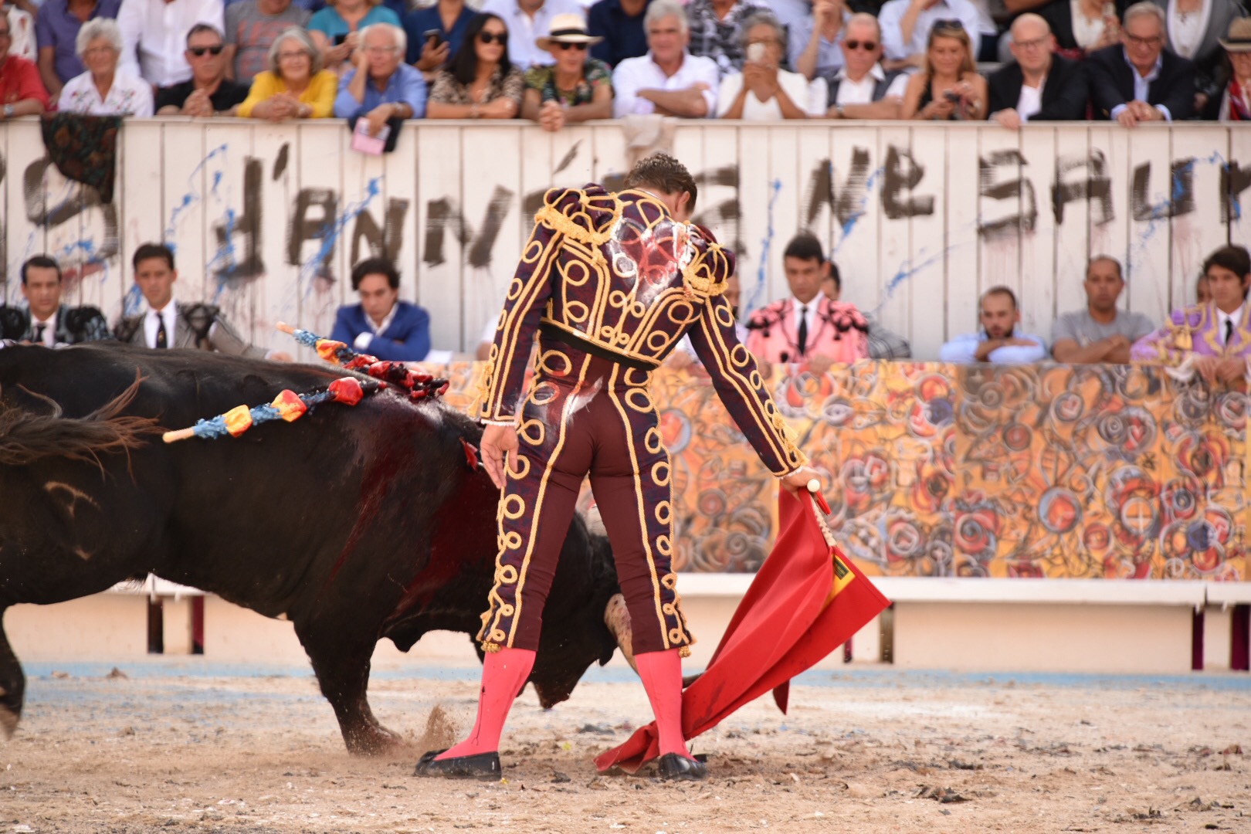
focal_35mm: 230
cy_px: 417
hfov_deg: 9.0
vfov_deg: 6.0
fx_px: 7992
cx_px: 626
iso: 640
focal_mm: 230
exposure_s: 1/500
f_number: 5.6
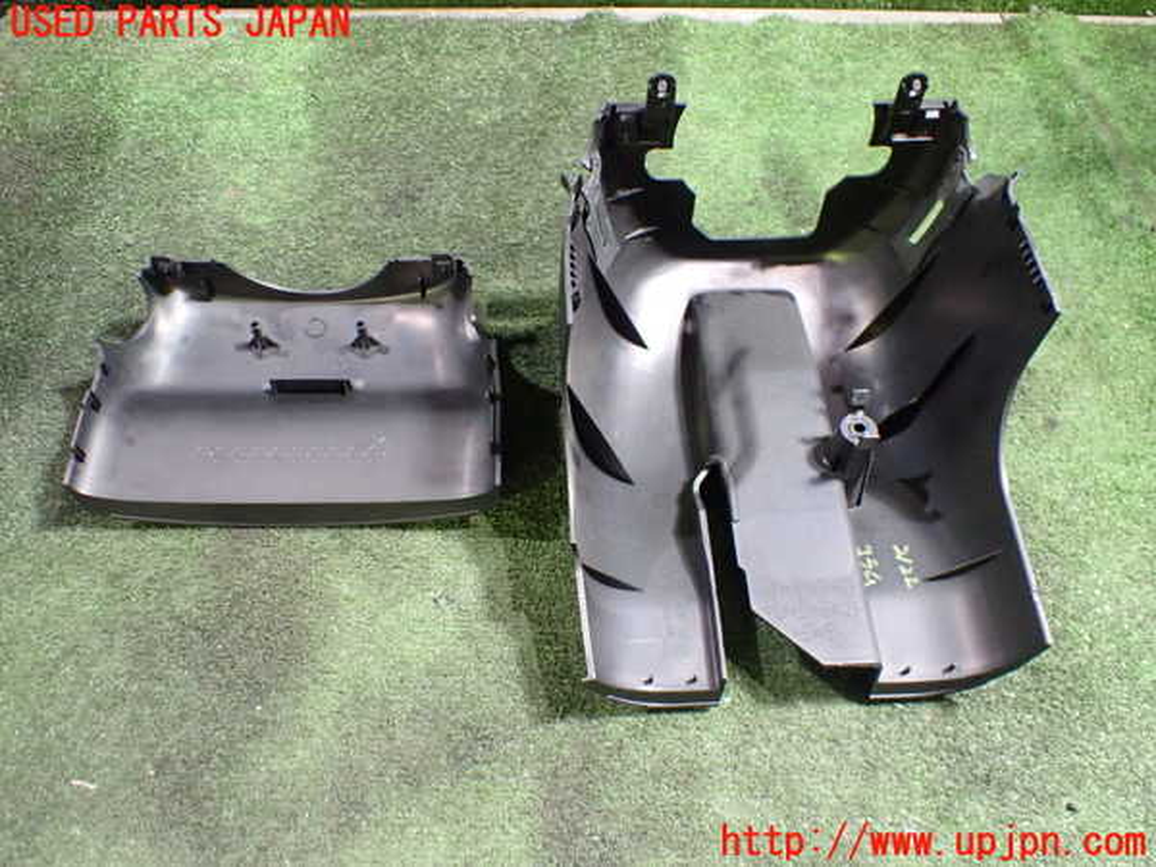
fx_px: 1002
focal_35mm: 30
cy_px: 434
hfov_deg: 60.0
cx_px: 578
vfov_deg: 46.8
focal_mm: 5.4
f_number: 2.3
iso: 1000
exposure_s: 1/30
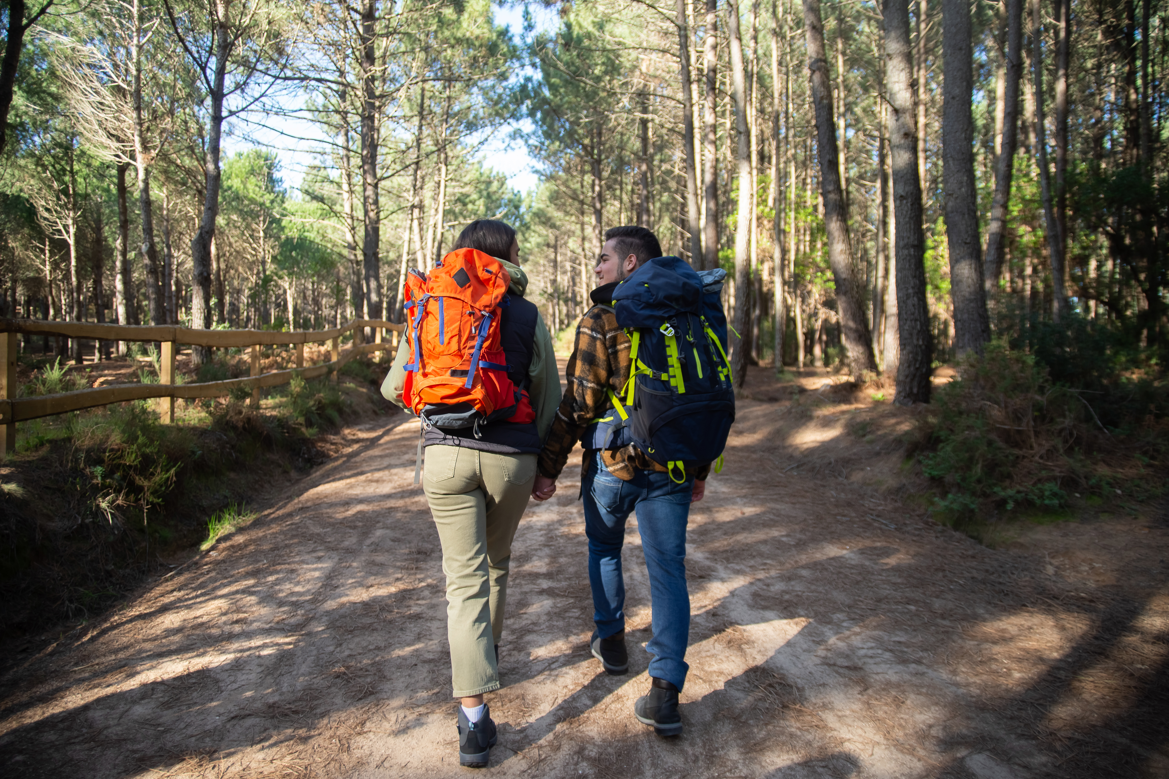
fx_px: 812
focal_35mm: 25
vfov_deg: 51.3
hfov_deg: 71.5
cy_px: 376
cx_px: 569
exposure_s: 1/250
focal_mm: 24
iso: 160
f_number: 3.2
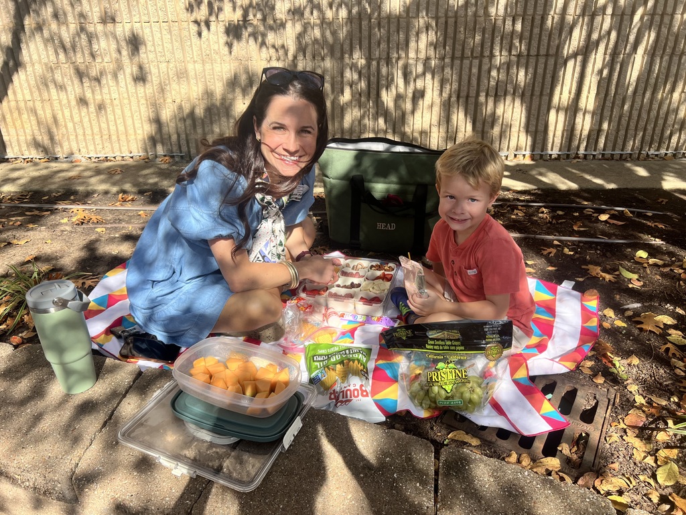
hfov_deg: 67.3
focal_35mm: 26
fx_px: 515
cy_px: 258
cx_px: 343
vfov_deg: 53.1
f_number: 1.5
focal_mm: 5.7
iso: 50
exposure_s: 1/1808
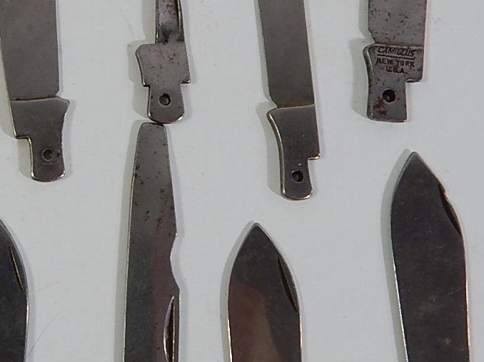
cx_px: -20
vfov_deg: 24.8
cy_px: 156
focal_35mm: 59
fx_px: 825
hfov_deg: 30.0
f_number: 3.1
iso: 125
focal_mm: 4.5
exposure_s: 1/30
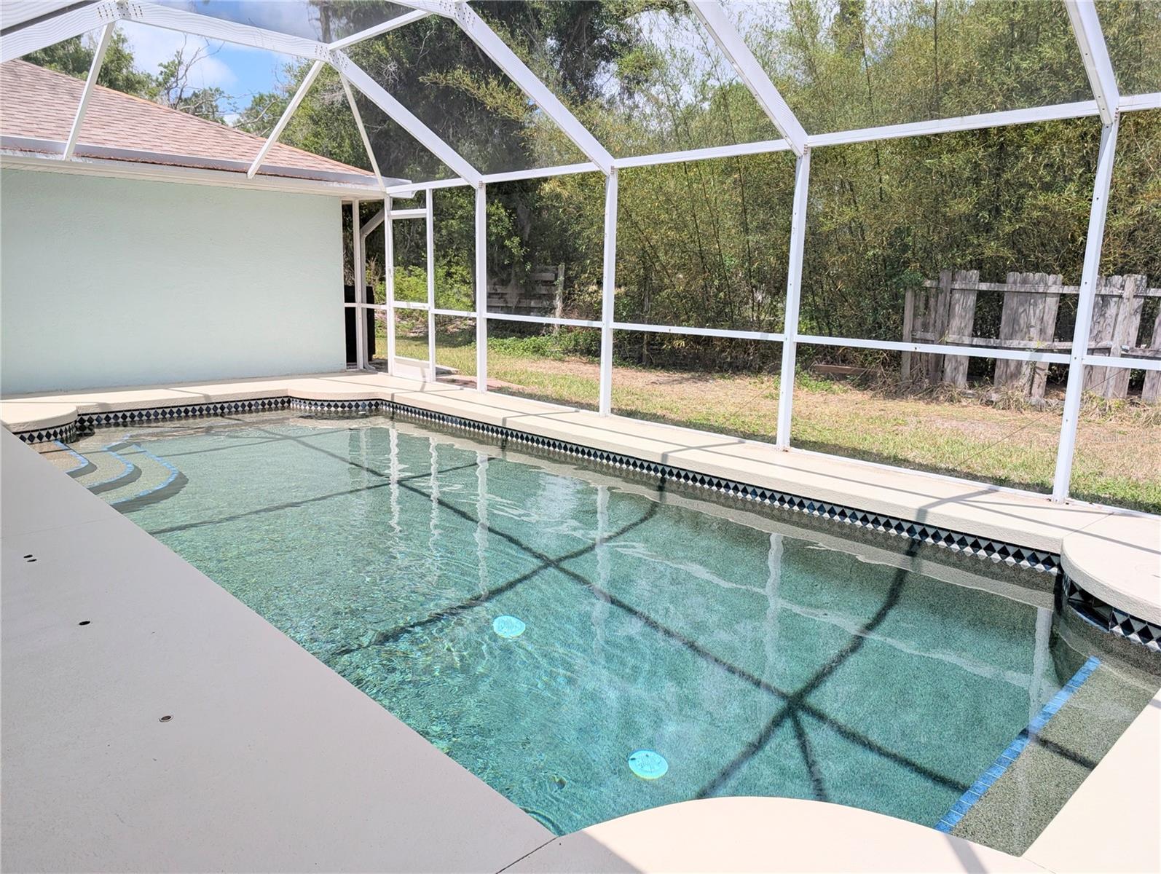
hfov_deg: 71.5
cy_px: 437
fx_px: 806
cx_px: 580
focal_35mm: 24
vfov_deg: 56.9
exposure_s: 1/1689
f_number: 1.68
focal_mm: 6.9
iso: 25
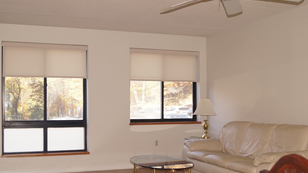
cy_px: 102
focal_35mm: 48
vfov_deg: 24.9
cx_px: 156
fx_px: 392
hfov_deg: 42.9
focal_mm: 30
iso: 400
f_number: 5.6
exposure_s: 1/100
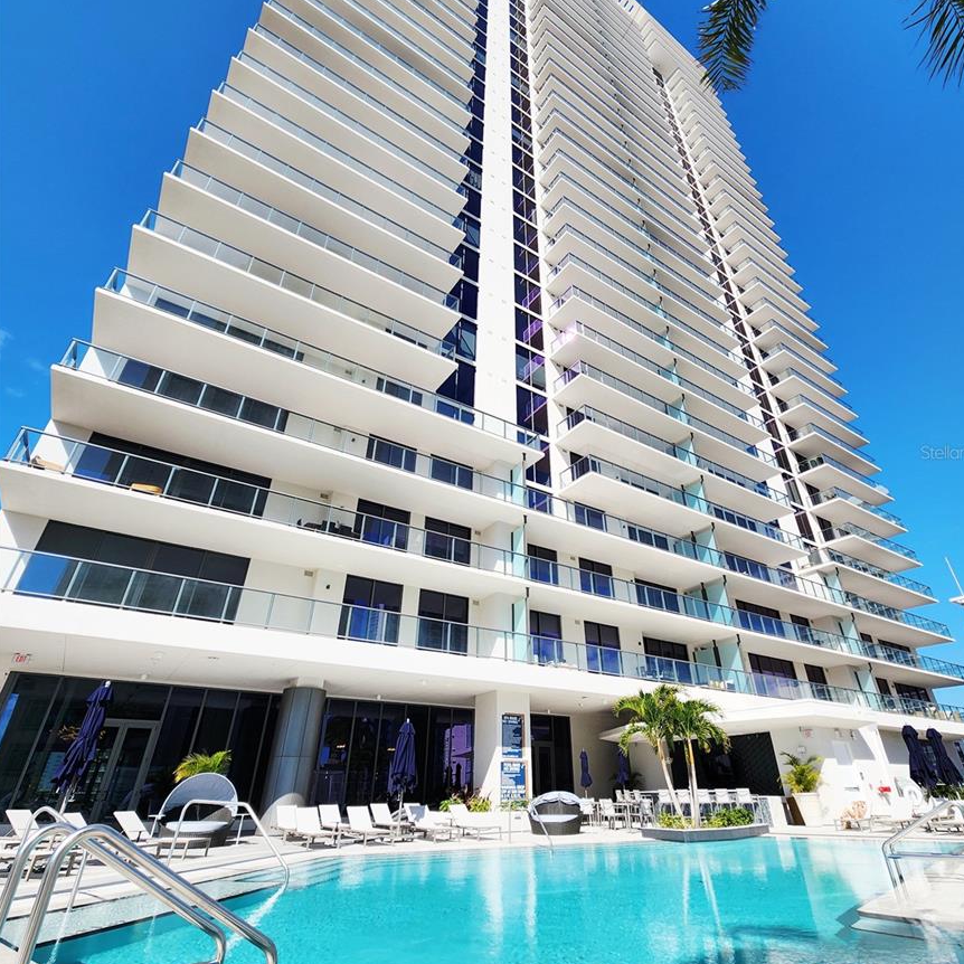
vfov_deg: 87.3
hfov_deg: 87.4
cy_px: 452
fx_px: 504
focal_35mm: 16
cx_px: 497
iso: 50
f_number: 2.2
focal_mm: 2.2
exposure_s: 1/2000
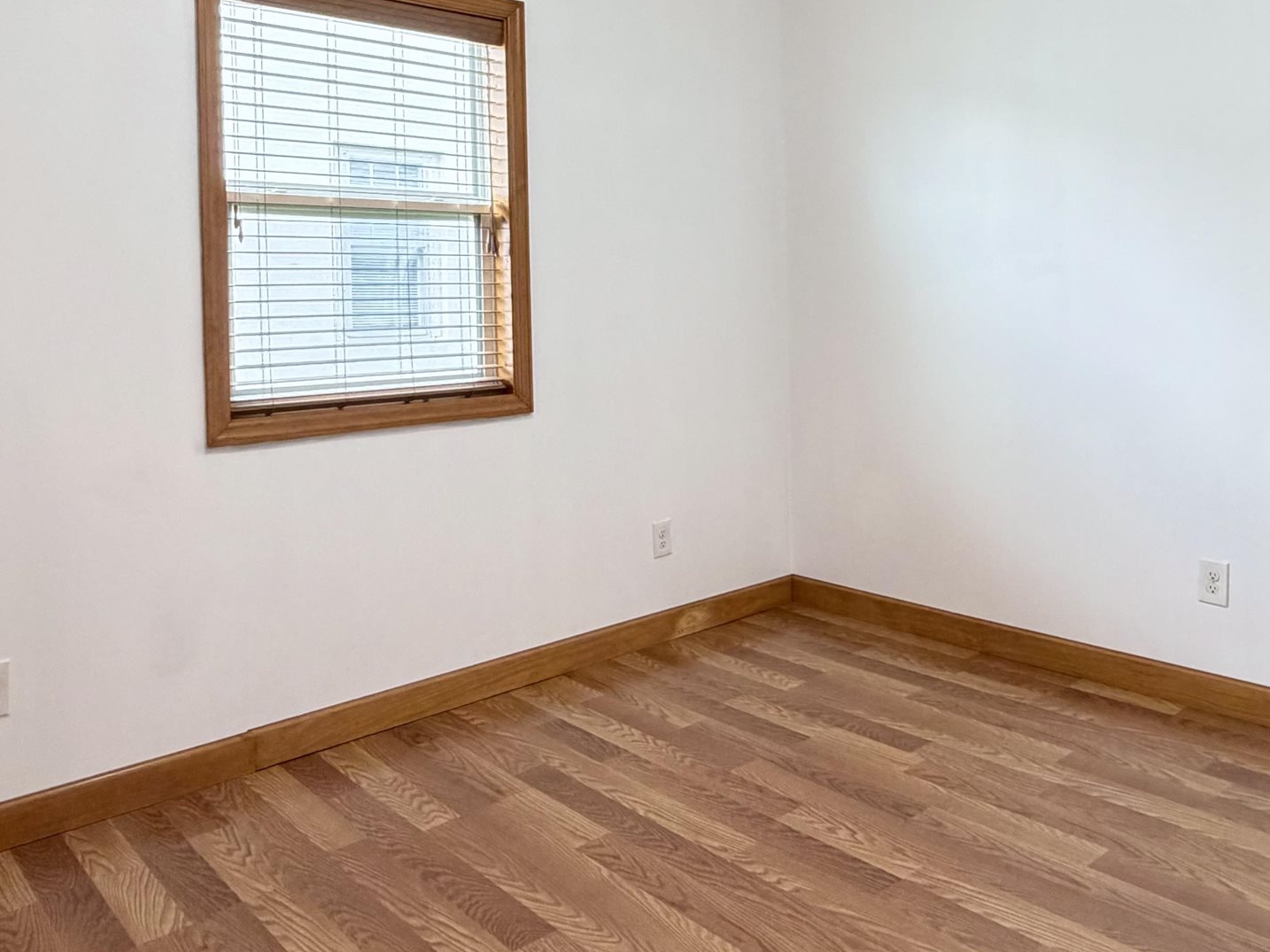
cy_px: 306
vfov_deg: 46.0
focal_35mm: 30
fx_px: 1100
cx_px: 687
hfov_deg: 59.9
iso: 250
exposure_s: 1/60
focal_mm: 2.22
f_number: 2.2
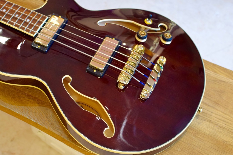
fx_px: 438
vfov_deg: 20.1
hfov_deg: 29.7
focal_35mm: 68
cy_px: 70
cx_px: 87
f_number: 4
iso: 800
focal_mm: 35
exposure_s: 1/80
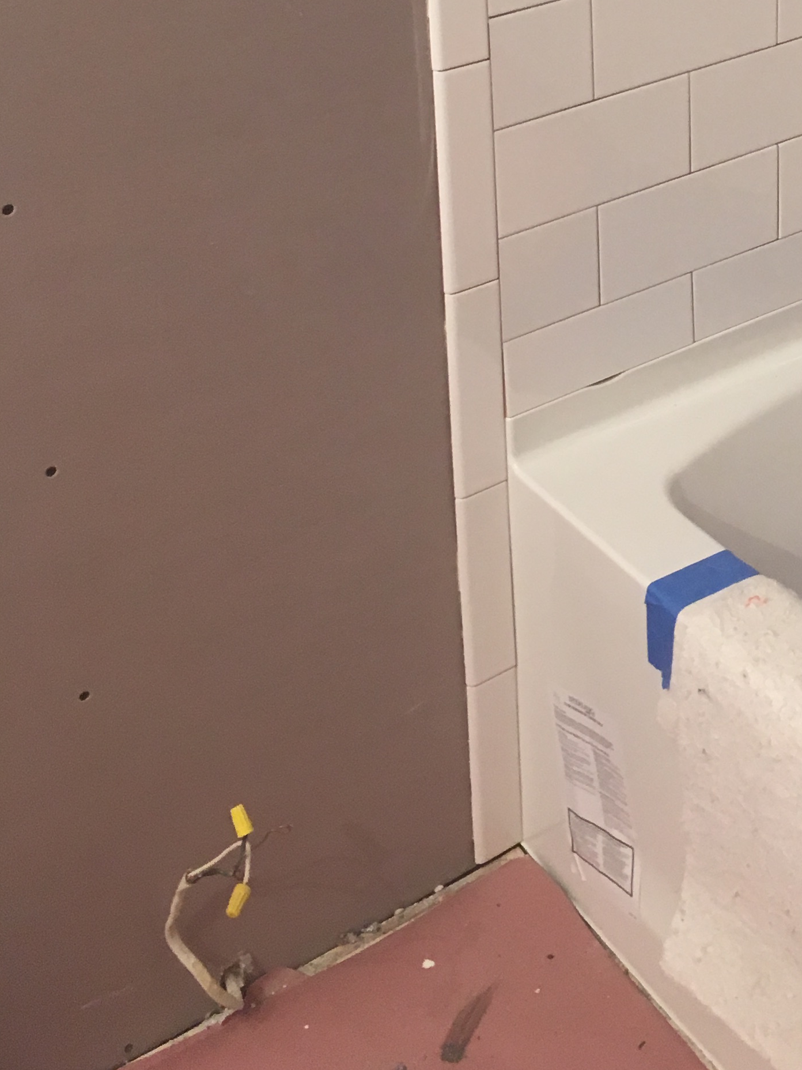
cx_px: 856
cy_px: -22
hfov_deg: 22.2
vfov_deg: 28.6
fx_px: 1946
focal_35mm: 63
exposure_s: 1/30
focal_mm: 4.15
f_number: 2.2
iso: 80
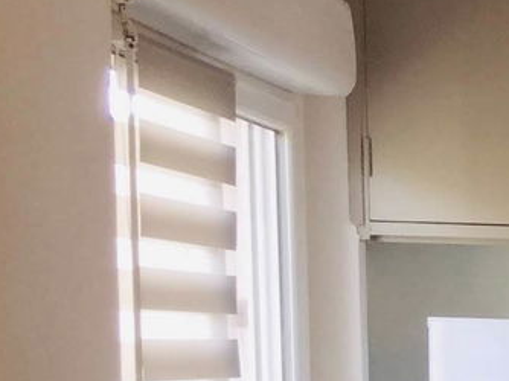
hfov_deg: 11.7
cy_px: 568
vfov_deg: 10.3
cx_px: 1201
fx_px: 2042
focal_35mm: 139
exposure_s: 1/40
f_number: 2.2
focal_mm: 4.15
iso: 32
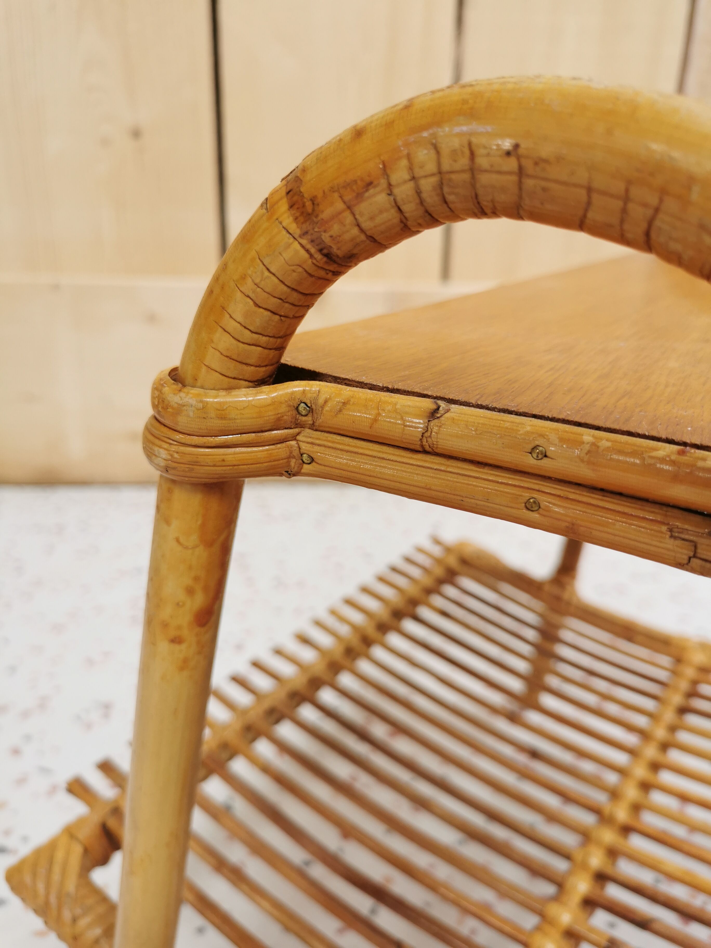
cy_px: 474
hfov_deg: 51.4
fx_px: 739
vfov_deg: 65.3
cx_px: 356
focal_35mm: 27
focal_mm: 5.58
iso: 64
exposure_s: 1/100
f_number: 1.8
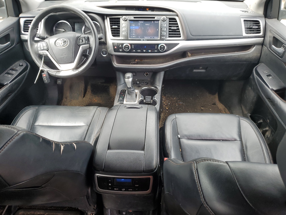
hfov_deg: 67.3
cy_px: 108
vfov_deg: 53.1
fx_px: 215
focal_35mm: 26
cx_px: 143
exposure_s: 1/120
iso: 54
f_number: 1.5
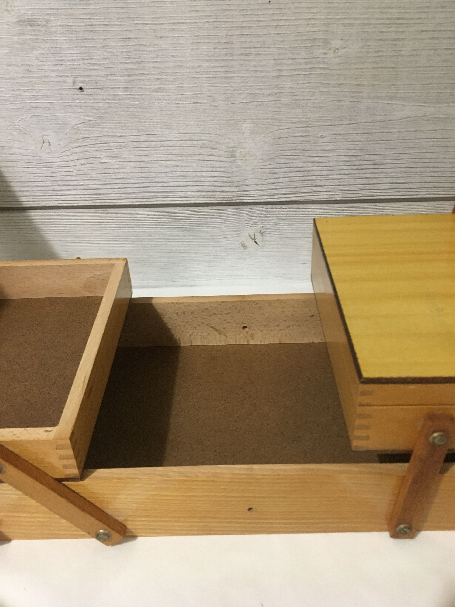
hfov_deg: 48.2
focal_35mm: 29
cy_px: 304
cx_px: 228
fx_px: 508
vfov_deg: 61.7
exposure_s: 1/33
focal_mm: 4.15
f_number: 2.2
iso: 200
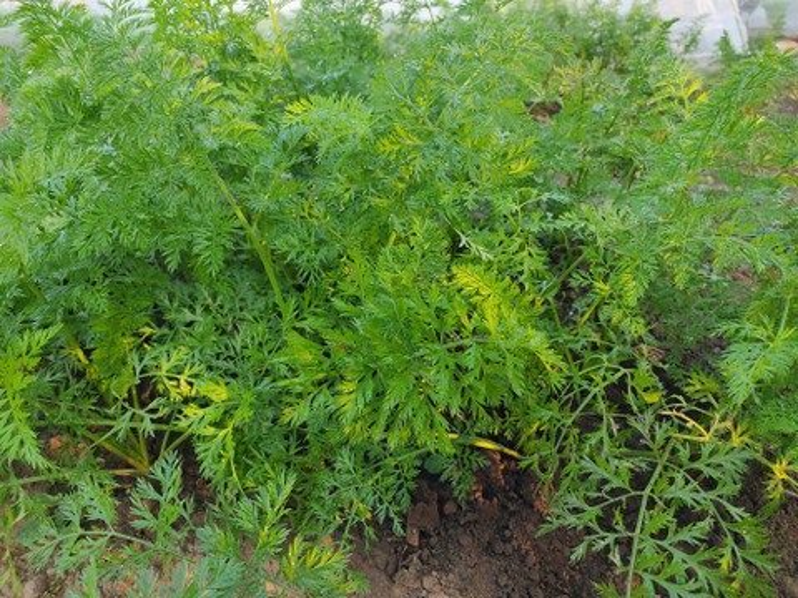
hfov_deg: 67.3
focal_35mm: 26
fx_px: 599
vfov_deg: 53.1
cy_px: 299
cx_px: 399
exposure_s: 1/100
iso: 129
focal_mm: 4.74
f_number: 1.79
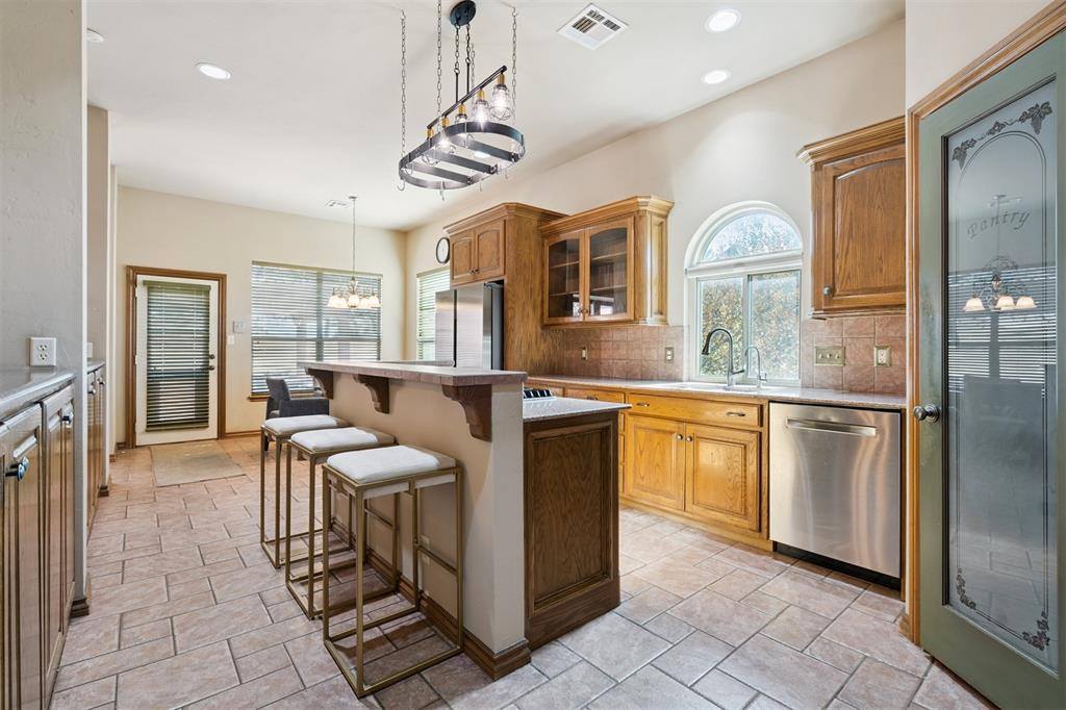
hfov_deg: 96.8
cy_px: 355
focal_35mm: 16
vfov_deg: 73.7
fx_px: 474
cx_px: 533
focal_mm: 16
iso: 200
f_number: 7.1
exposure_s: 1/6
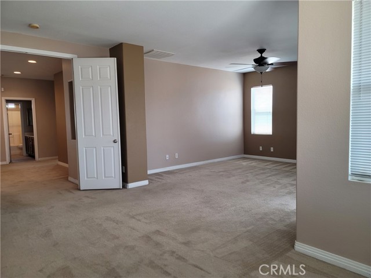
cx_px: 186
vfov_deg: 54.9
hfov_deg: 69.4
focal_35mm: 25
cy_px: 139
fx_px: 268
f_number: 1.8
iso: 160
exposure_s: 1/120
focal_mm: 7
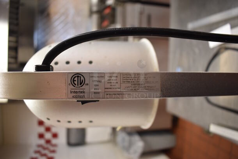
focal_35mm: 27
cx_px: 119
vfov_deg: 48.0
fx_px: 179
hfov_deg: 67.3
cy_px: 80
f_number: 4
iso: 1000
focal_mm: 18
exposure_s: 1/60
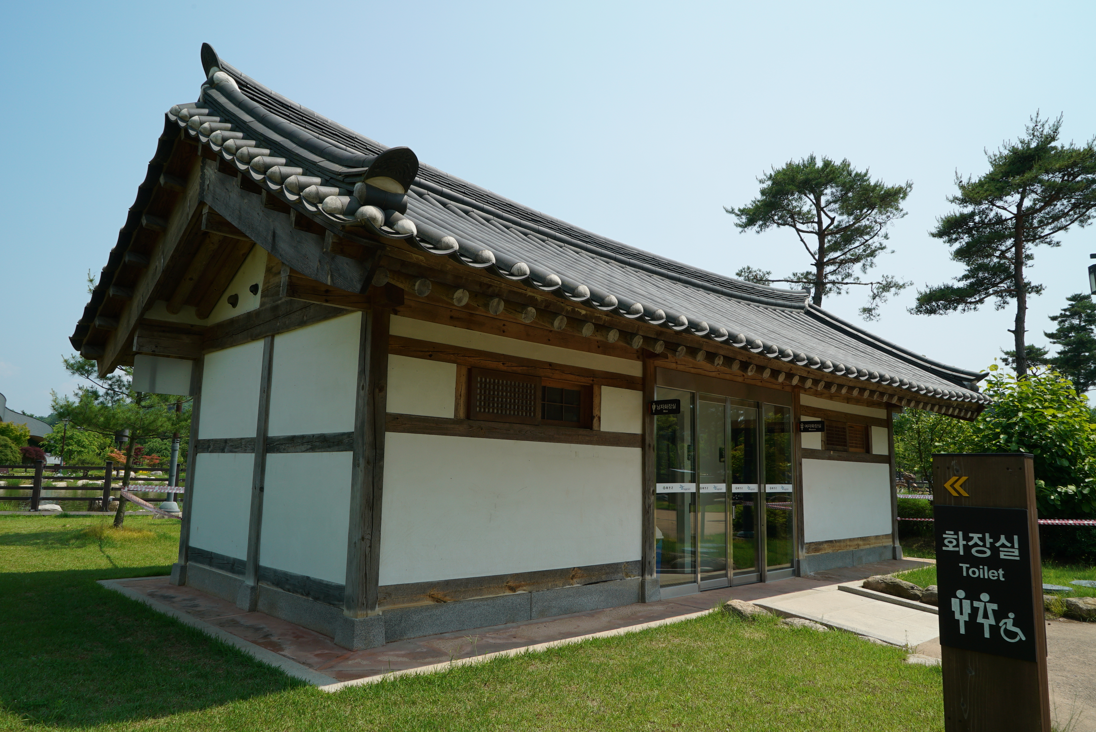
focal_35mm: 24
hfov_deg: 73.7
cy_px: 366
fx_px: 731
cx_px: 548
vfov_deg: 53.2
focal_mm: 24
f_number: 18
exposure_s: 1/125
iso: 200
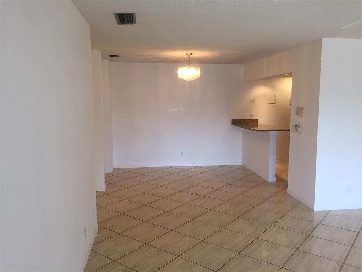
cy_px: 136
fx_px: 303
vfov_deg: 48.2
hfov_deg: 61.7
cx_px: 181
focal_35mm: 29
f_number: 2.2
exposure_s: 1/30
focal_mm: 4.15
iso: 32
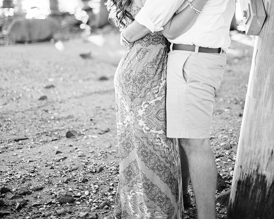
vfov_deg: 21.3
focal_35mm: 71
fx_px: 576
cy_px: 46
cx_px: 137
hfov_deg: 26.8
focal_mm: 50
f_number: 1.4
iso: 500
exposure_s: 1/3200
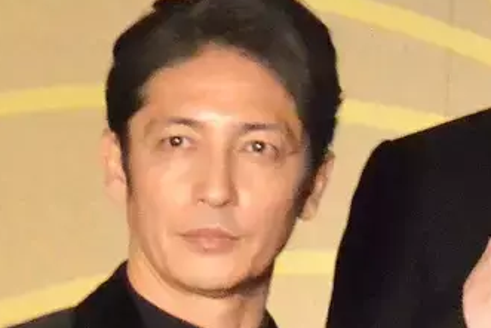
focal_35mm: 544
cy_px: 258
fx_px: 7422
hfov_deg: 3.8
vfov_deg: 2.5
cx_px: 197
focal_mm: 200
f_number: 5.6
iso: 6400
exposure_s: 1/125
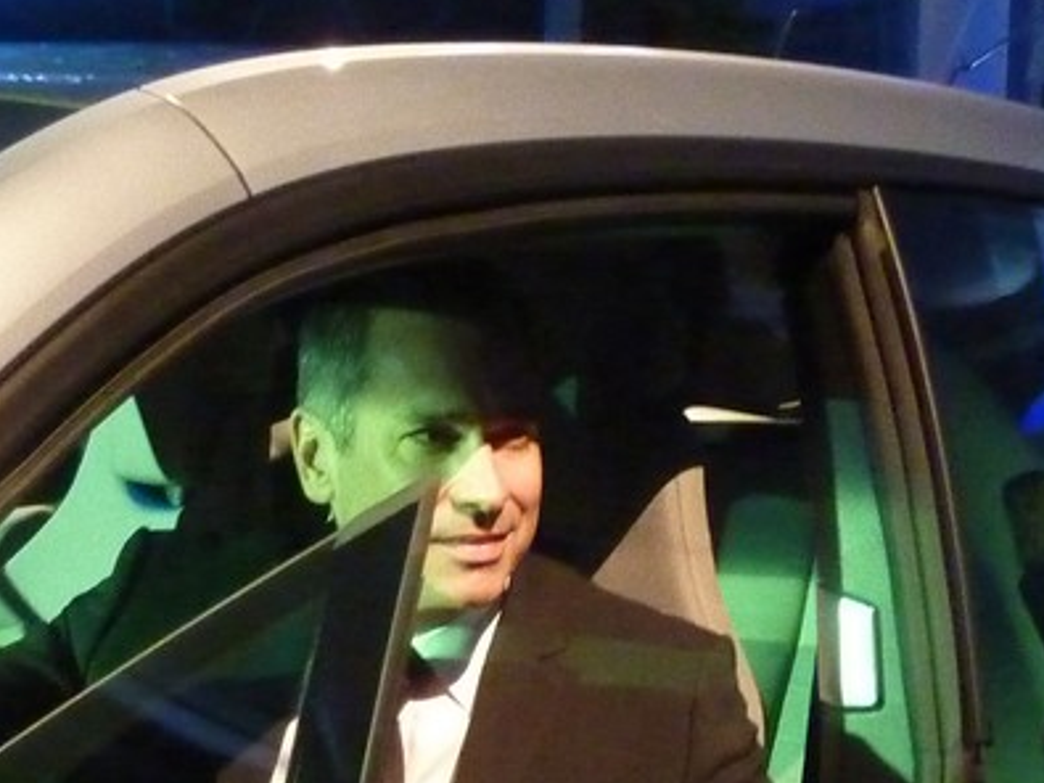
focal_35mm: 77
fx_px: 2322
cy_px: 563
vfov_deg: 19.0
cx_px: 248
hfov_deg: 25.0
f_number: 3.3
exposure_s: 1/25
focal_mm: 4.4
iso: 800
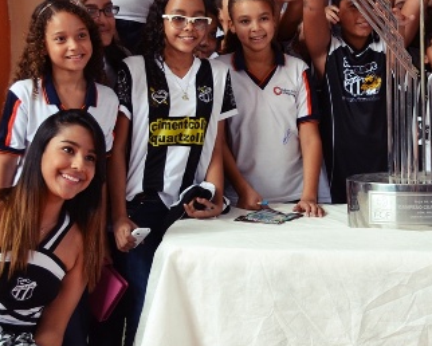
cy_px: 180
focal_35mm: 77
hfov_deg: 23.6
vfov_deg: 19.9
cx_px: 440
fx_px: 985
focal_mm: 22
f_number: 5.6
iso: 400
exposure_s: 1/125
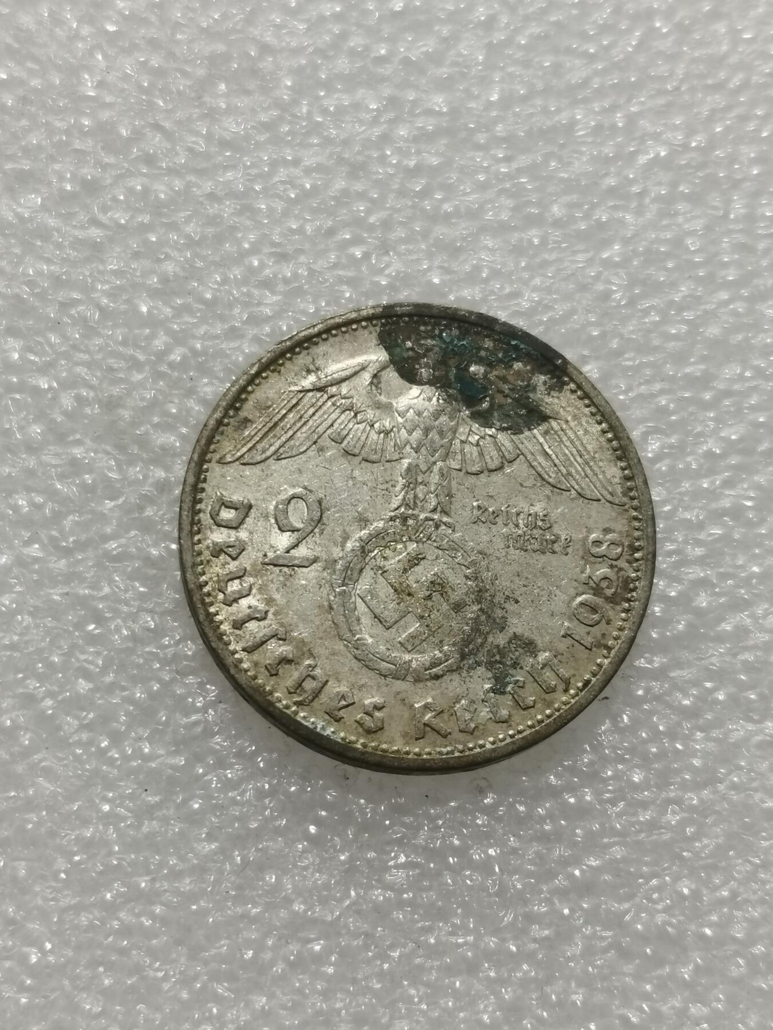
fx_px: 2144
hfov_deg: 20.4
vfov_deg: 27.0
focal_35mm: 72
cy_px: 515
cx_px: 386
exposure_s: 1/100
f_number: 1.8
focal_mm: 5.58
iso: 80
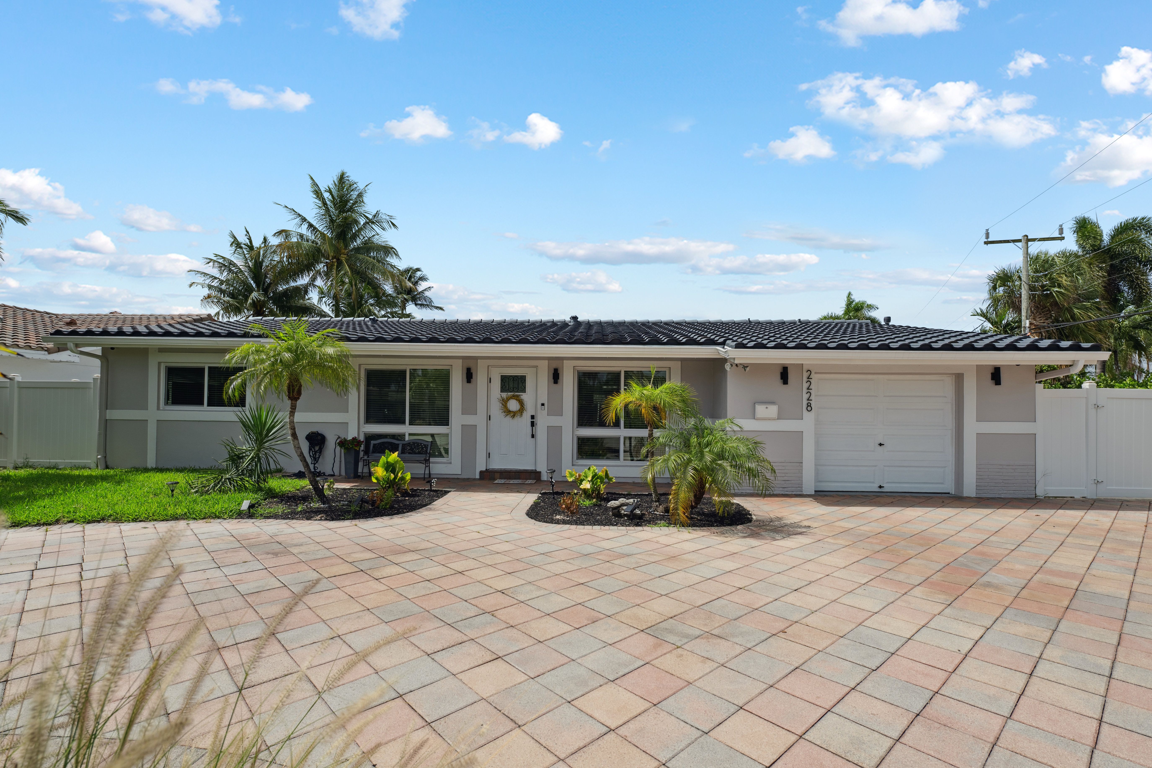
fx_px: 544
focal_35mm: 17
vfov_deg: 70.4
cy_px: 384
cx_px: 576
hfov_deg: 93.3
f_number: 7.1
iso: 250
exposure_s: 1/800
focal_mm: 17
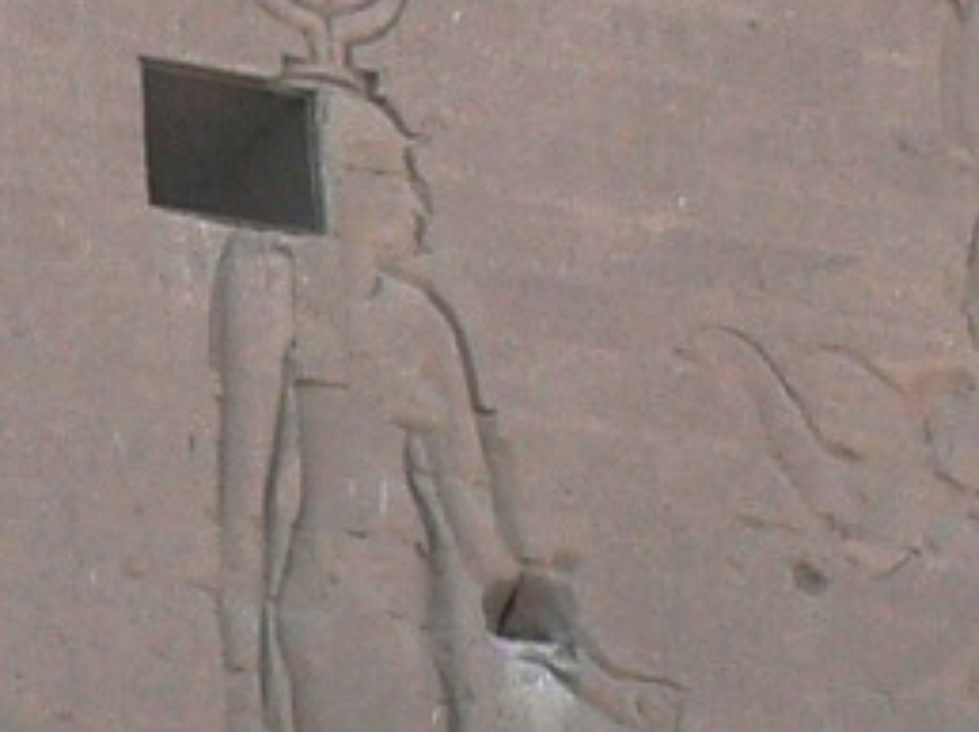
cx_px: -175
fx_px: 7855
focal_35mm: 278
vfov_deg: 5.3
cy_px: 1252
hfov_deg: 7.1
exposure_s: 1/125
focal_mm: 7.4
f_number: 5.6
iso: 80
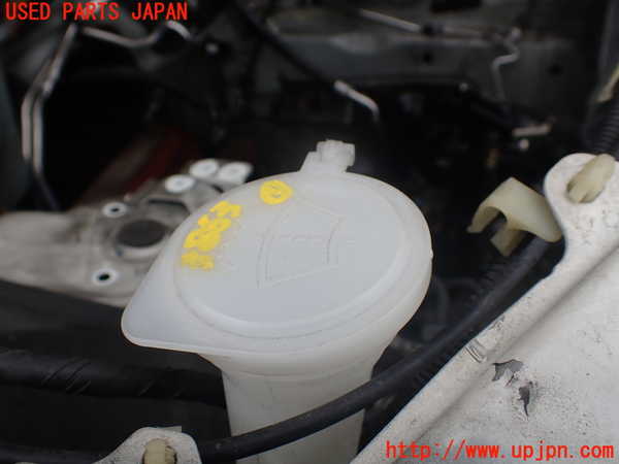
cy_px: 232
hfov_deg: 60.0
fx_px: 536
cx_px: 310
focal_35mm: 30
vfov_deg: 46.8
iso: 100
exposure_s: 1/250
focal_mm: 5.4
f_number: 3.2
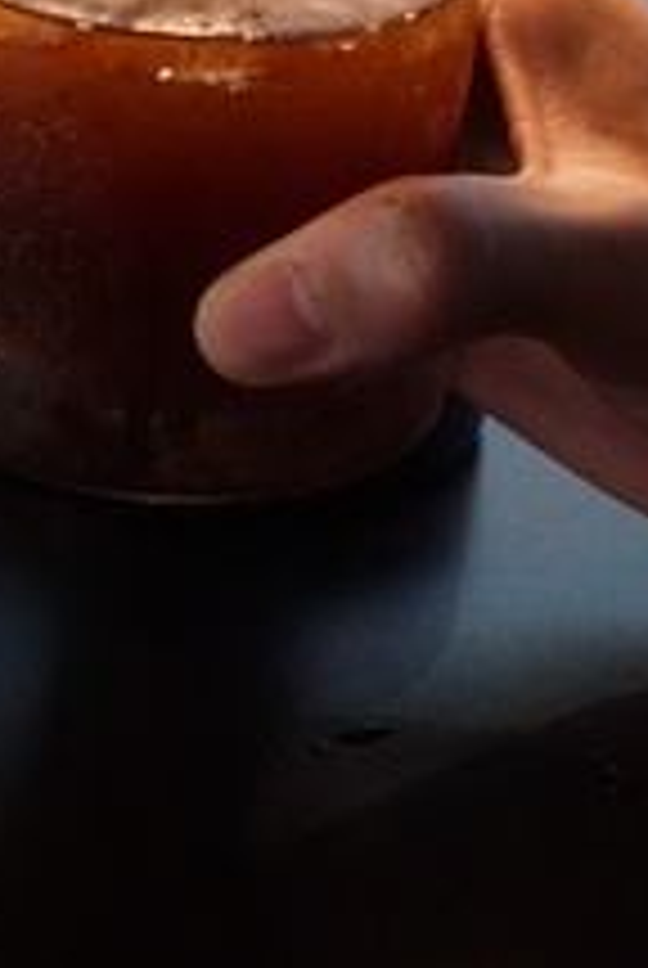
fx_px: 5248
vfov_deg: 10.4
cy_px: -149
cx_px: -140
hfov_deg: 7.0
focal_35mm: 195
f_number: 5.6
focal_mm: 70
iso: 6400
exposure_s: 1/125
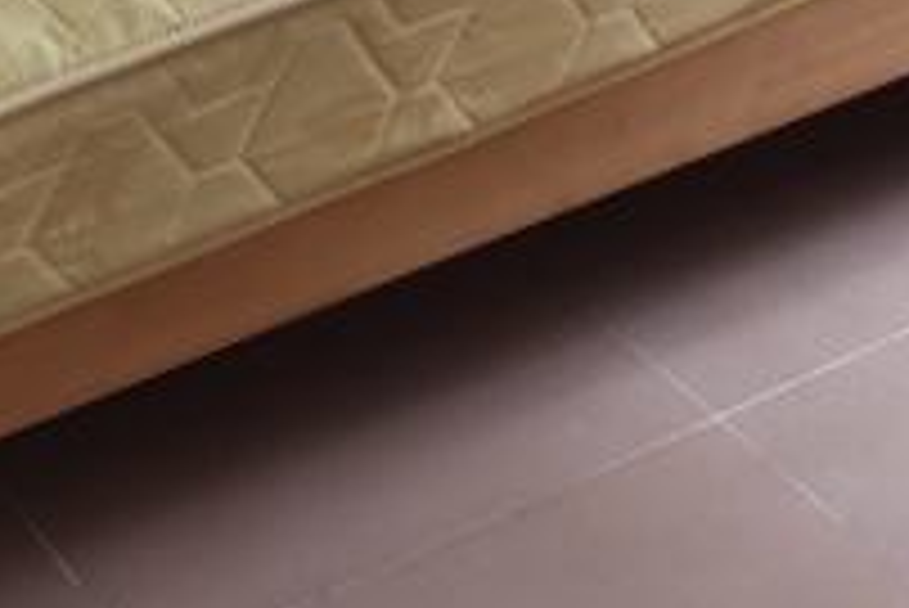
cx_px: -302
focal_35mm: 103
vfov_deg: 12.9
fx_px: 2603
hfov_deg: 18.3
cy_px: -189
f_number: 1.8
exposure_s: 1/50
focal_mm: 4.71
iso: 193
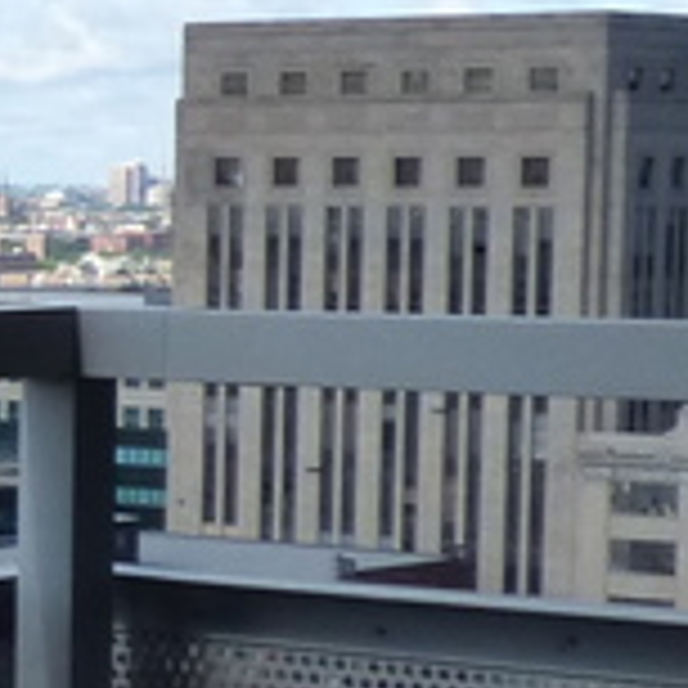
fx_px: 3733
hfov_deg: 9.8
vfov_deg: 10.5
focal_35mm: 166
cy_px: 571
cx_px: -692
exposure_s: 1/1300
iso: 160
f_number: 2.8
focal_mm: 3.58
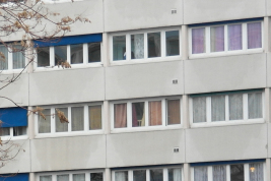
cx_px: -141
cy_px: 301
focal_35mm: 322
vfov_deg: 4.2
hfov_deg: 6.3
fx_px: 2424
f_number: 5.6
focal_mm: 55
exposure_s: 1/50
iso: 400
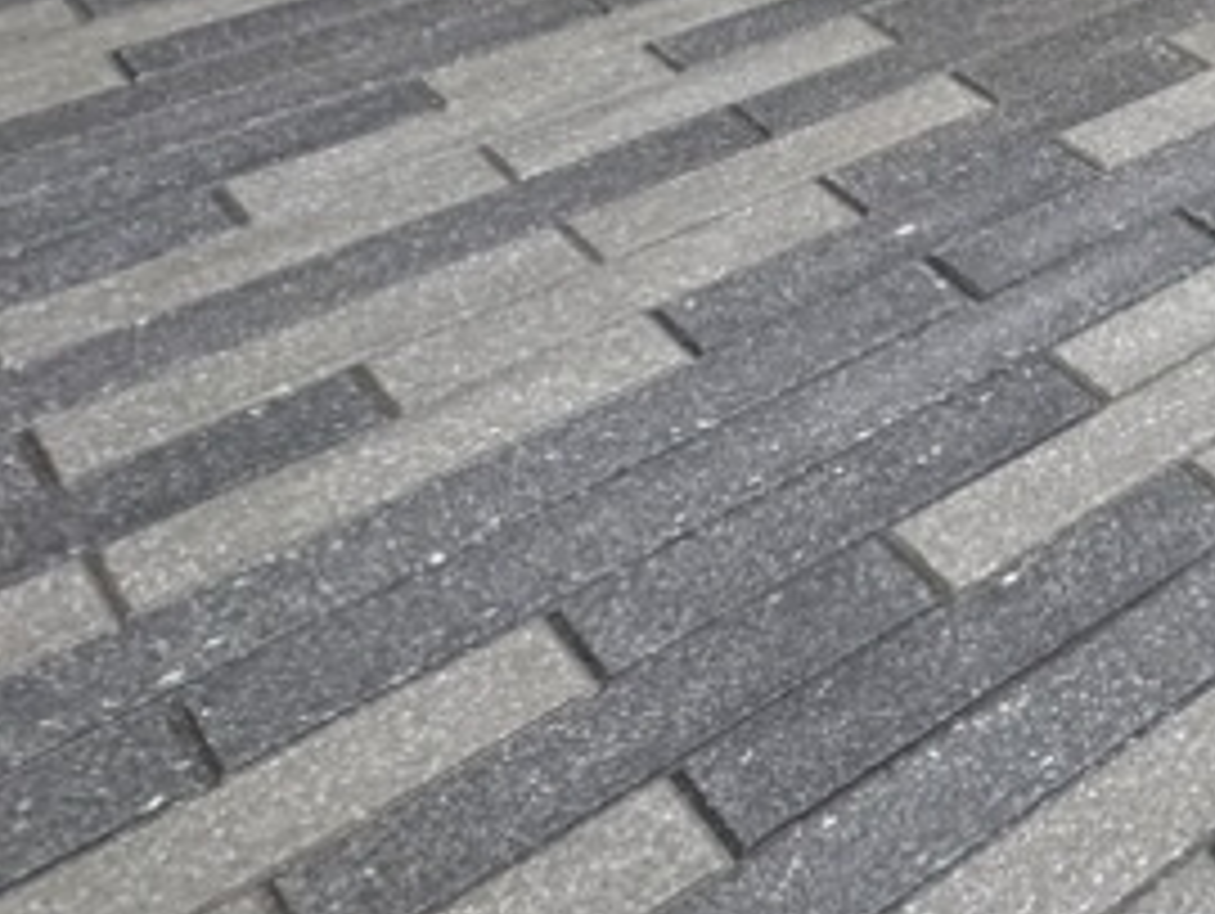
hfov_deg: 21.6
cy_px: -432
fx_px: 1862
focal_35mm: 53
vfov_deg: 22.8
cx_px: 2223
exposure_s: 1/99
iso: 50
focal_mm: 2.22
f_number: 2.2
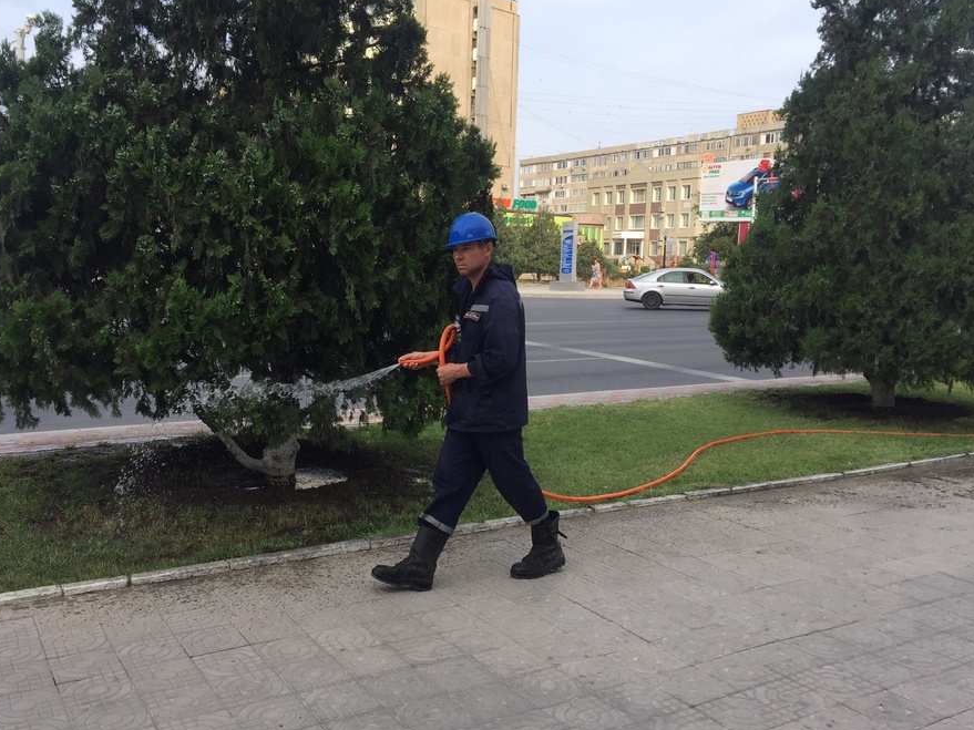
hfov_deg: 55.2
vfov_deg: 42.9
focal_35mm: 33
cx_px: 431
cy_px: 405
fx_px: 928
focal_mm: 4.15
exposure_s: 1/732
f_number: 2.2
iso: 32
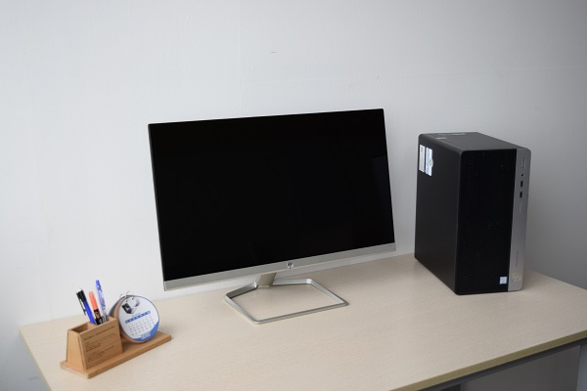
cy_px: 196
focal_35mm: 46
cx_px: 294
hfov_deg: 42.3
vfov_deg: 28.9
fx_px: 758
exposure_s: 1/60
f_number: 4.2
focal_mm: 31
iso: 200
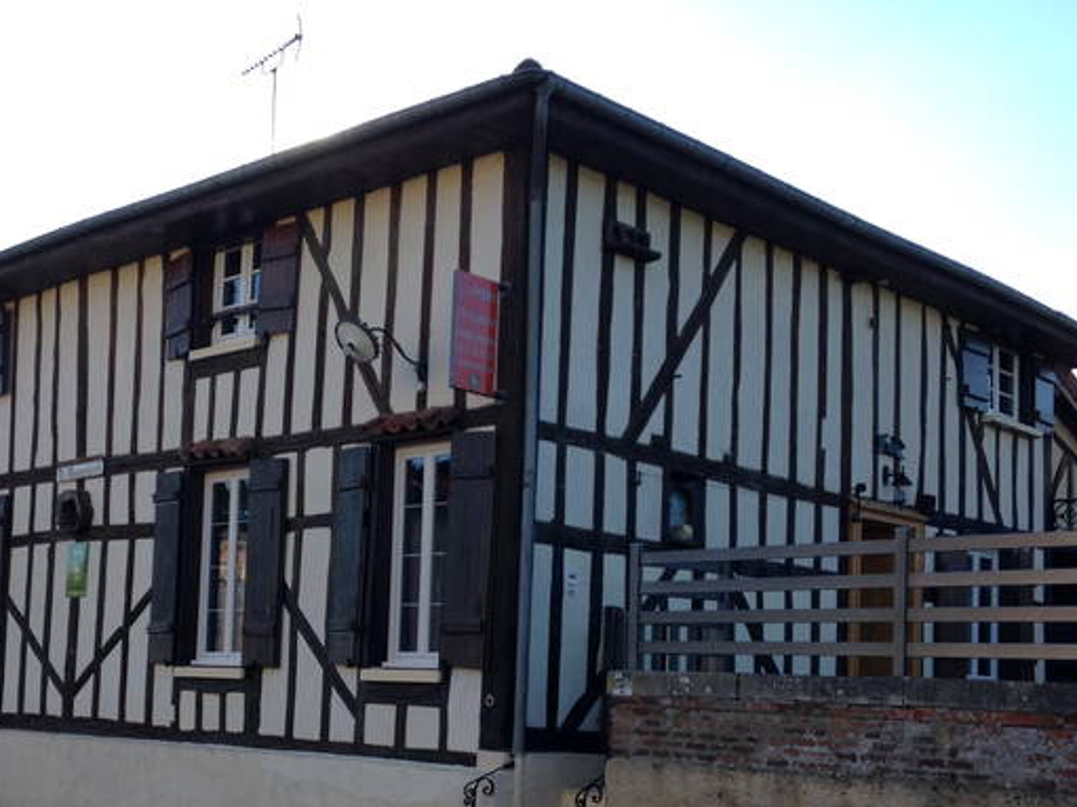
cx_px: 419
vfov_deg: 28.1
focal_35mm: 51
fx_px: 1586
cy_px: 609
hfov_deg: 37.3
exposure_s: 1/661
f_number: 2.4
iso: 50
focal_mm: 4.12
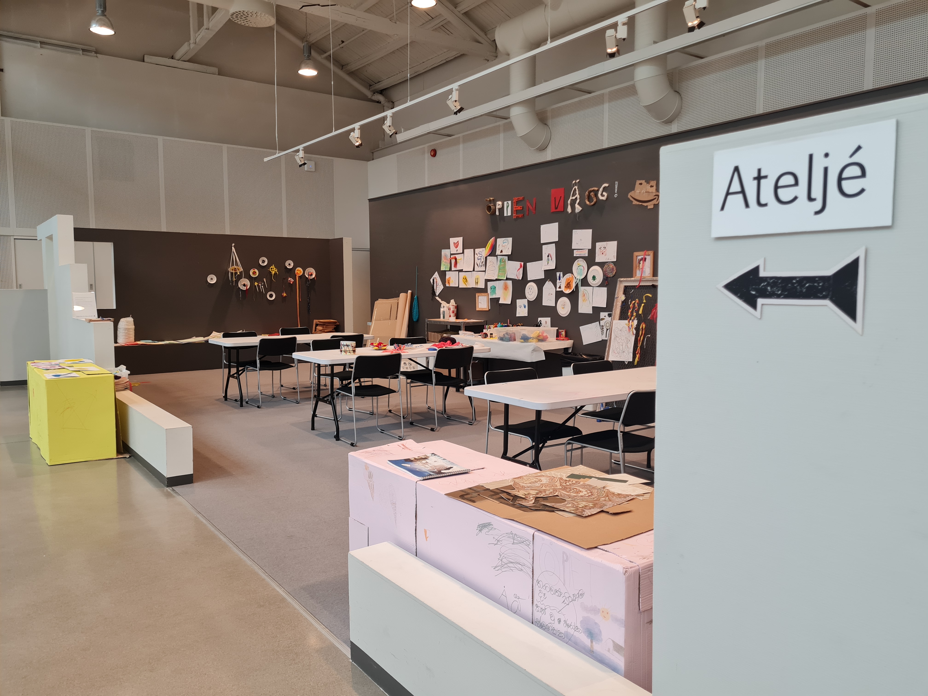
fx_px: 697
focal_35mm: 26
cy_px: 348
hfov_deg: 67.3
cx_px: 464
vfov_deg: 53.1
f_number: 1.8
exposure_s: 1/100
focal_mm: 5.4
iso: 125
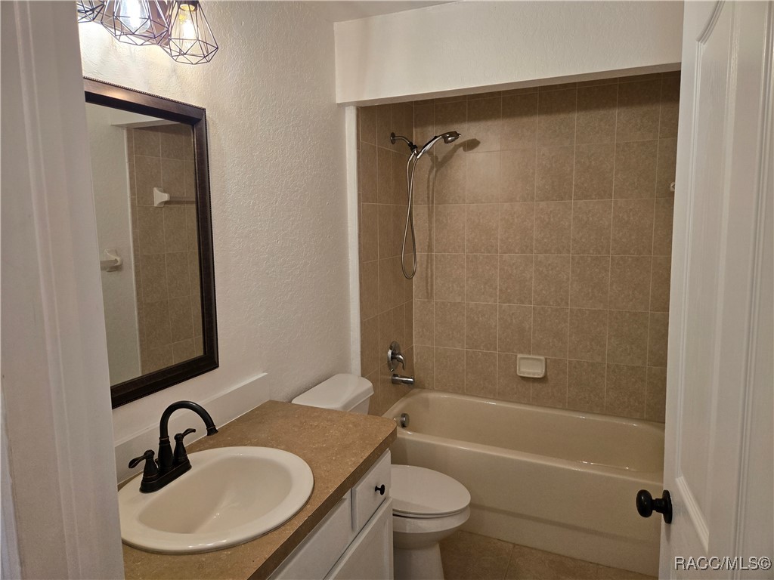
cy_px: 290
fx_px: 514
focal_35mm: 23
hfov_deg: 73.9
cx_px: 387
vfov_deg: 58.9
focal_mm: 5.4
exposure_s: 1/120
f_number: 1.8
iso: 100
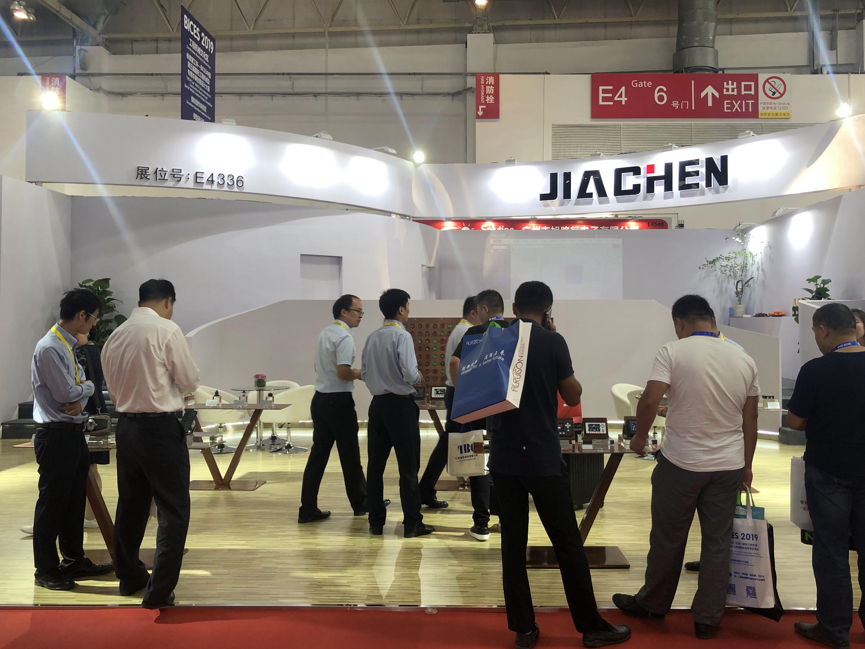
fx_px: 775
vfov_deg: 45.4
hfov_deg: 58.2
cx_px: 476
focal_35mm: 31
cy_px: 298
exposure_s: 1/50
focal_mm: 3.99
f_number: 1.8
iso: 25
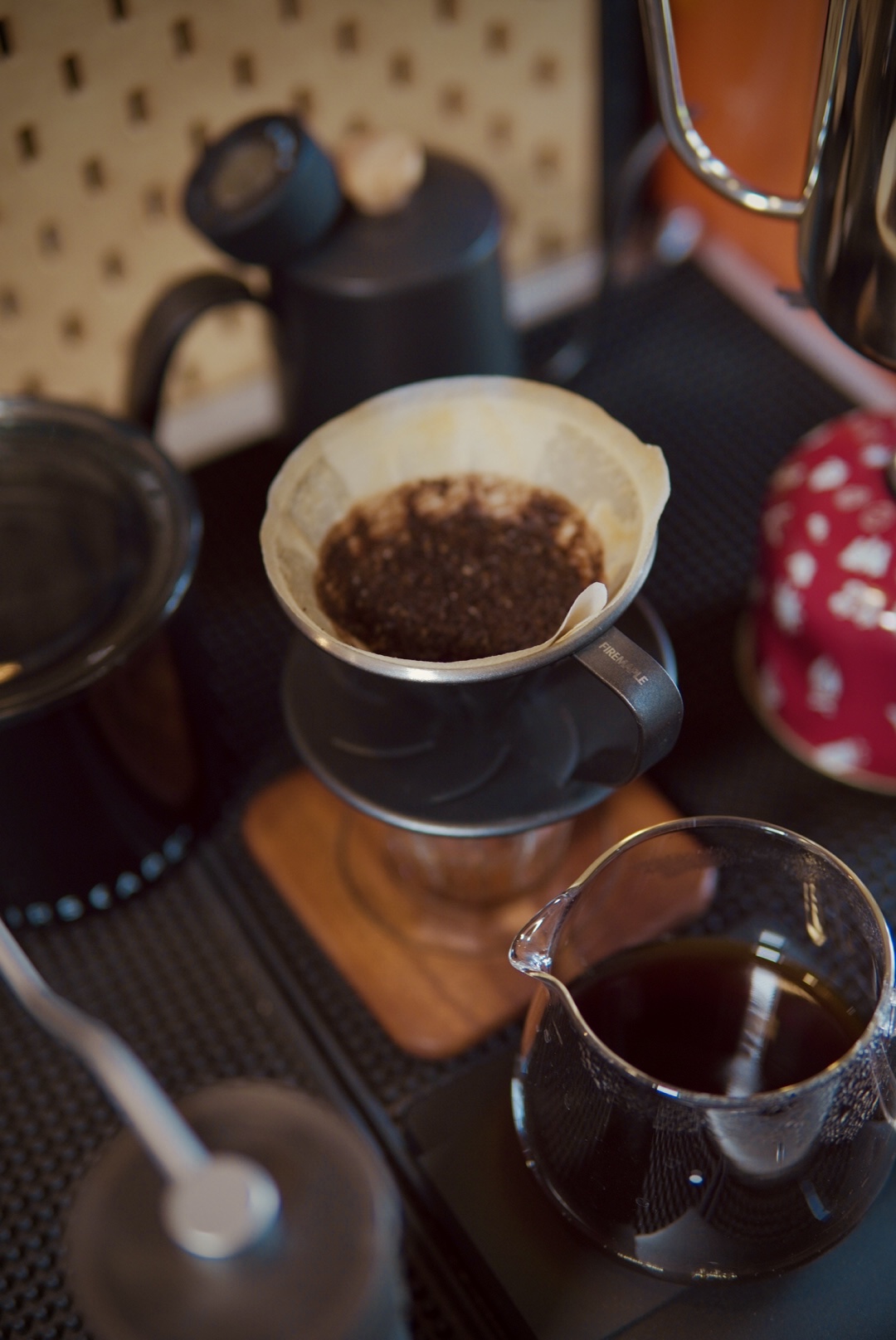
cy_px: 670
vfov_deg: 43.6
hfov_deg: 29.9
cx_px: 448
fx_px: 1677
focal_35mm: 45
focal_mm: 30
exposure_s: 1/125
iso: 320
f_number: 1.8
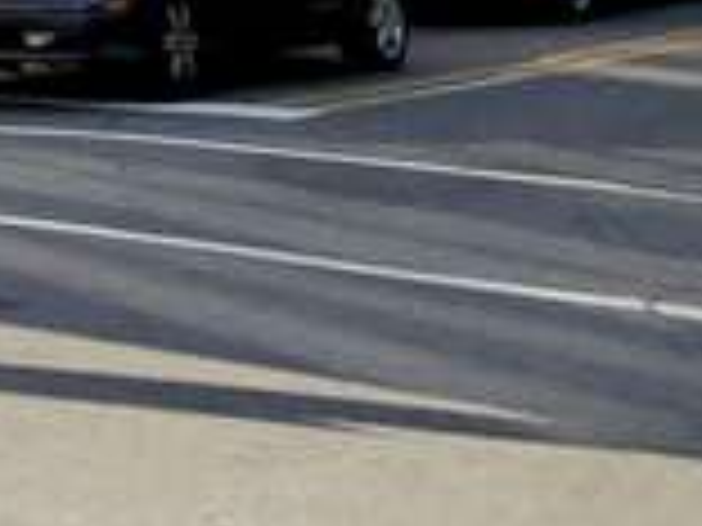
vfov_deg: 9.2
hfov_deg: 11.1
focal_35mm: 144
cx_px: -1062
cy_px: -746
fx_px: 2920
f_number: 1.8
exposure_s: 1/1548
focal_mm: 3.99
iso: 20
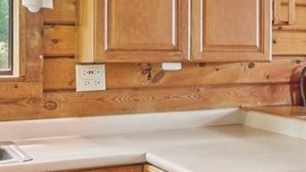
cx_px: 403
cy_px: 55
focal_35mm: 72
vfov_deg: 16.7
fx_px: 584
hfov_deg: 25.2
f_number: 8
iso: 800
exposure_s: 1/8
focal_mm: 10
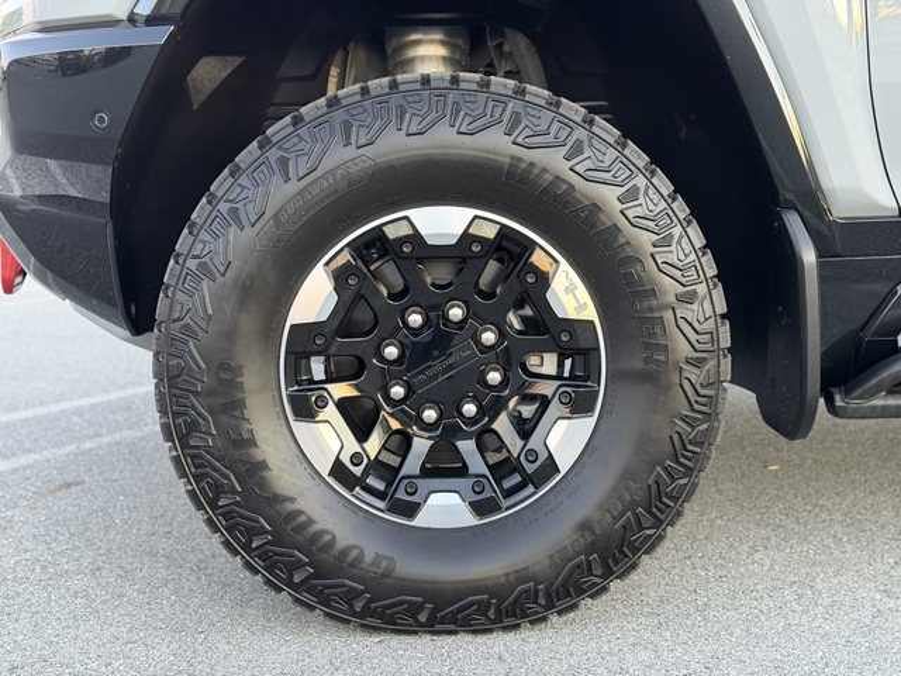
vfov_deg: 30.3
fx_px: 1249
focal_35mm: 48
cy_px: 338
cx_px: 450
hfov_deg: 39.7
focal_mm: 6.76
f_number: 1.78
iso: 400
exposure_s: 1/38
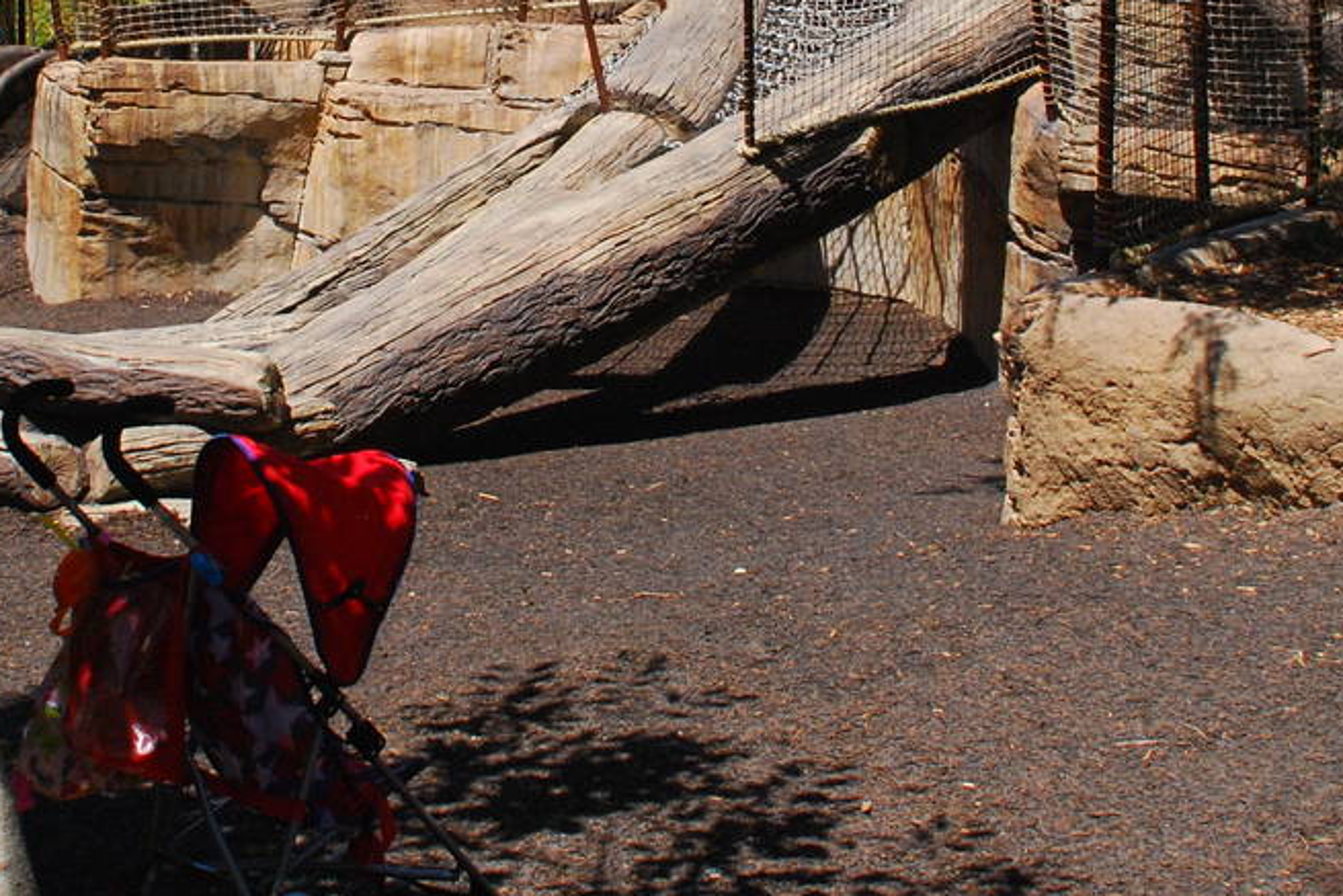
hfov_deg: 30.4
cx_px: 535
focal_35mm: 66
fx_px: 2463
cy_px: -38
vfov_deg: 19.9
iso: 500
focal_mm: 18
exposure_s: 1/500
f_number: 11
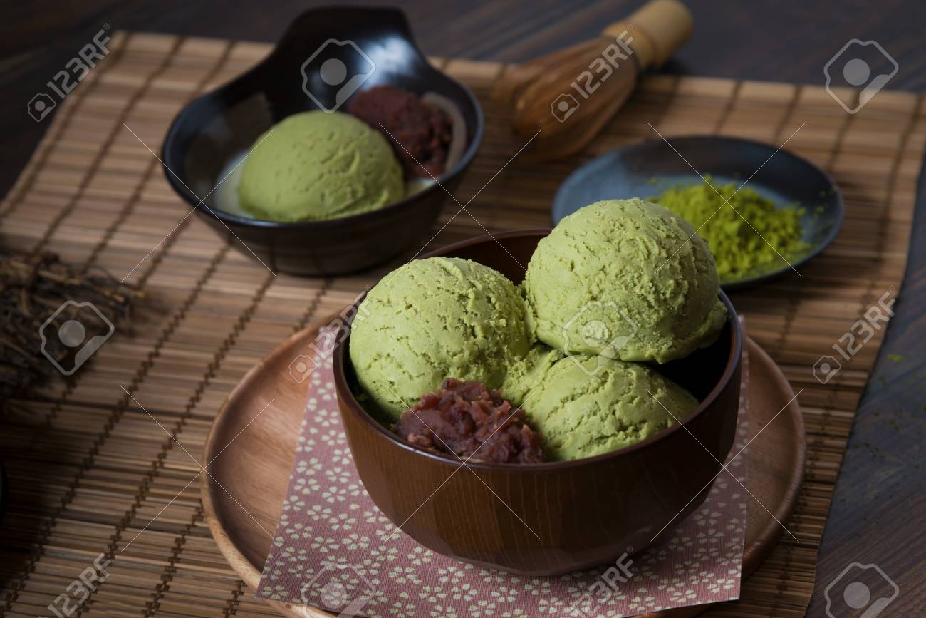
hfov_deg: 17.1
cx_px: 463
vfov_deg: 11.4
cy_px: 309
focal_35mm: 120
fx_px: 3087
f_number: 8
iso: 320
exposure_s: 1/125
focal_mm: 120
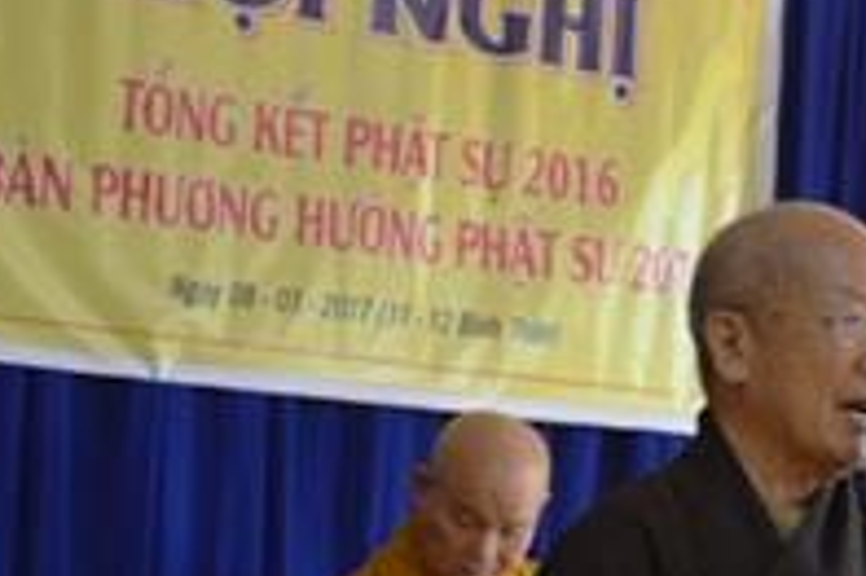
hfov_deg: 13.9
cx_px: 848
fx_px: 3509
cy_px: 620
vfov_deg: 9.3
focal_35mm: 146
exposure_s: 1/50
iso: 400
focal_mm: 30
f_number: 4.5
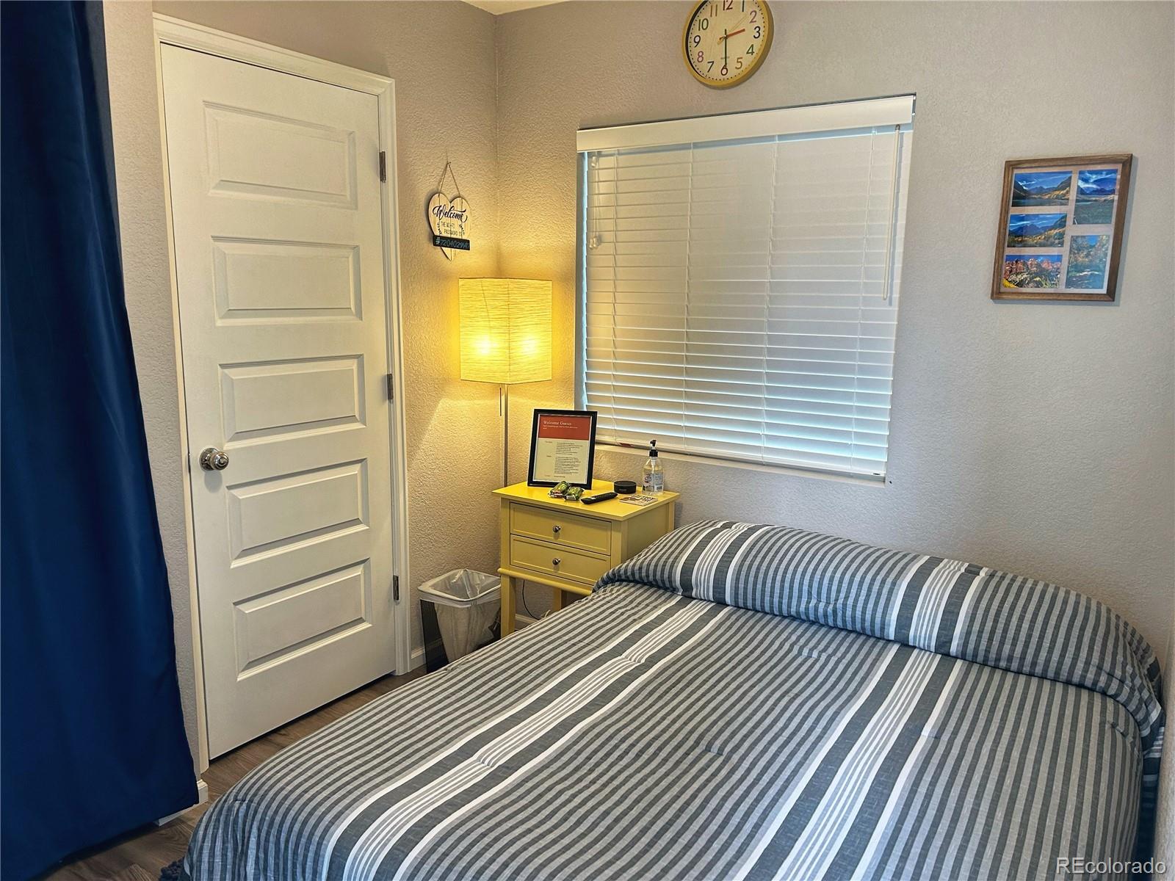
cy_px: 440
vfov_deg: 53.1
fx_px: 883
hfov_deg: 67.3
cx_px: 588
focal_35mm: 26
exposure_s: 1/120
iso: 125
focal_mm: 5.7
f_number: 1.5
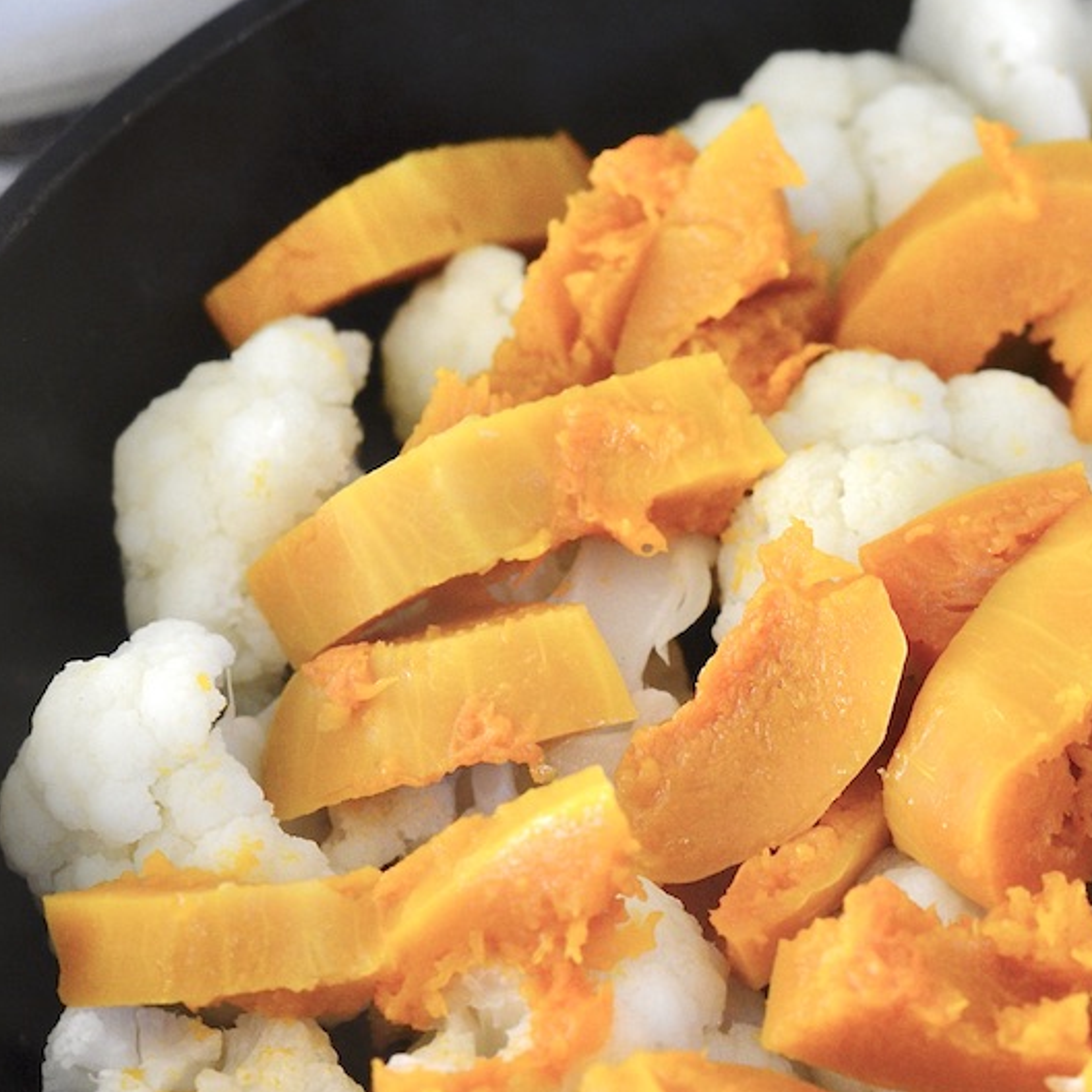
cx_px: 1098
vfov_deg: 15.0
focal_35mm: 116
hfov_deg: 14.8
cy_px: 810
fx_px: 4140
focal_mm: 60
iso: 2500
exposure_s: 1/125
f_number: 5.6
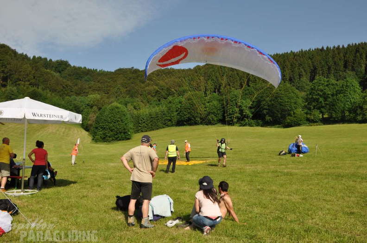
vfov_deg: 35.4
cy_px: 122
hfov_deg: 51.3
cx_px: 184
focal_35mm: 38
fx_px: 382
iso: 200
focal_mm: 25
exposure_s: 1/200
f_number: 14
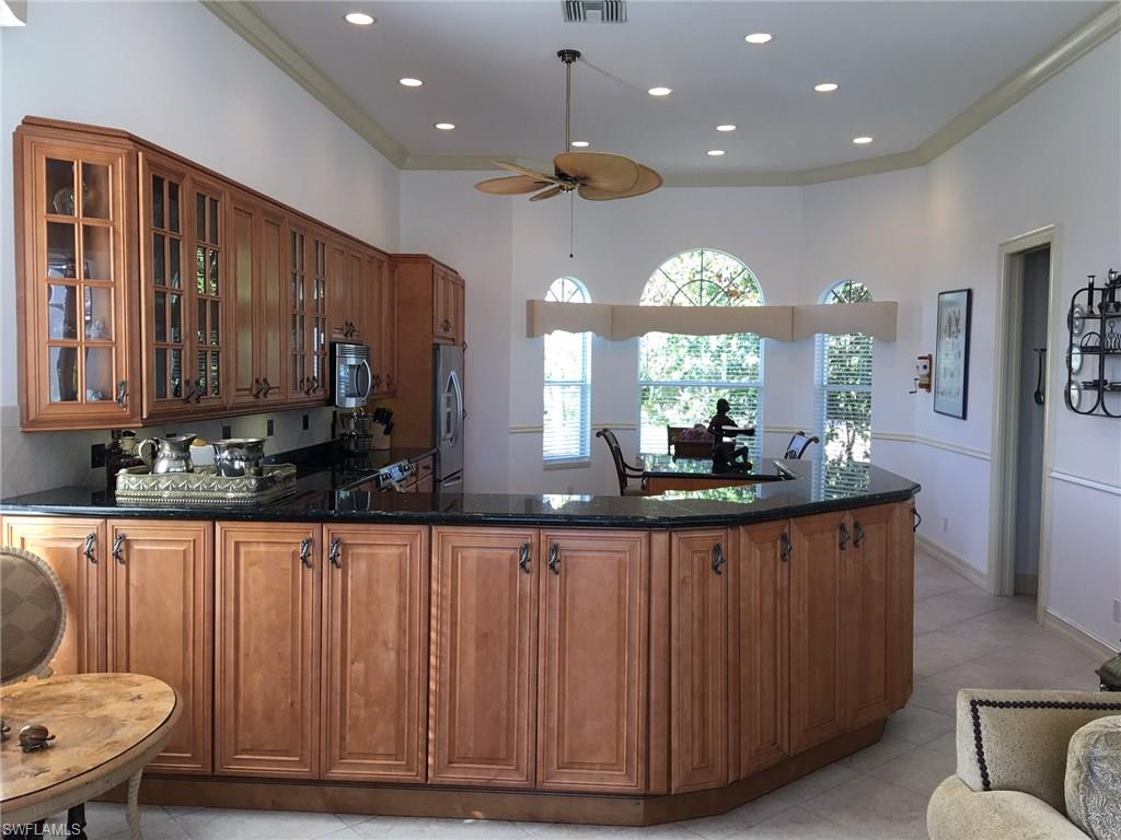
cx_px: 560
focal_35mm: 29
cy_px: 420
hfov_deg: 61.7
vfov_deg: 48.2
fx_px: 939
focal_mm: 4.15
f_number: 2.2
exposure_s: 1/40
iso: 25
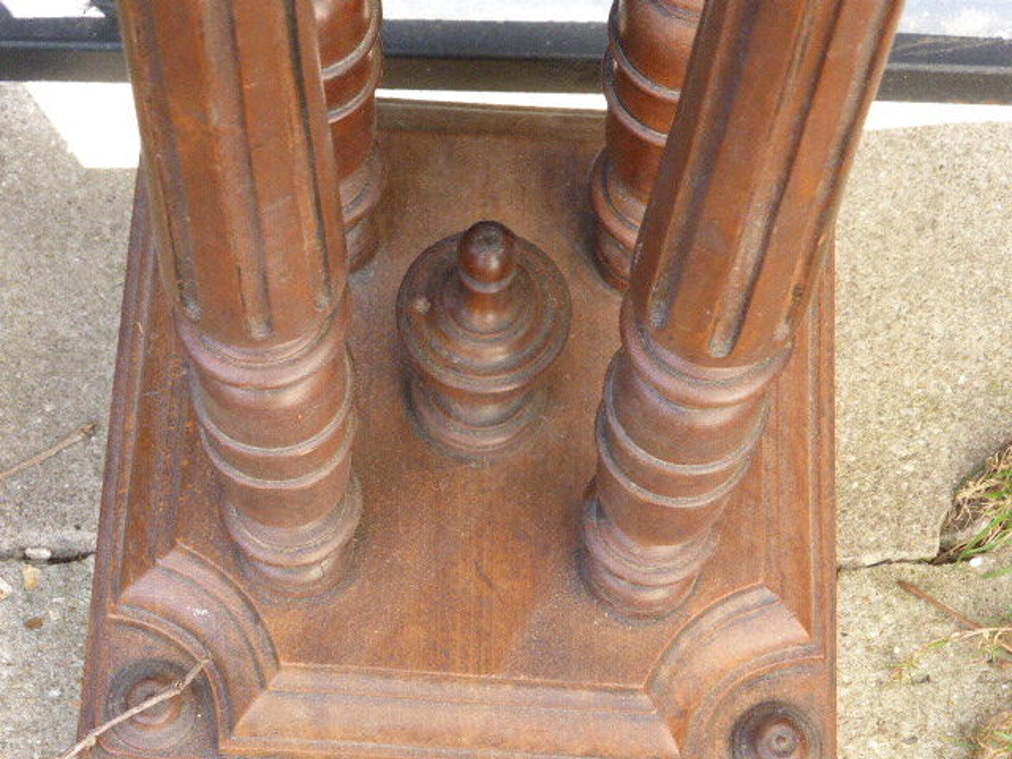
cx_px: 506
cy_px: 380
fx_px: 2660
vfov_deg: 16.2
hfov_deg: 21.5
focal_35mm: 91
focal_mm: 15.1
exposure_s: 1/125
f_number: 5.2
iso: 500
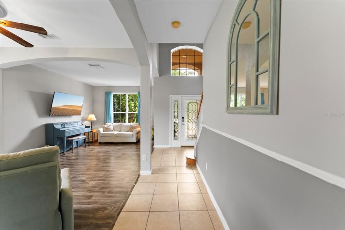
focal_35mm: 14
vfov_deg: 81.2
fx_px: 134
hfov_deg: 104.3
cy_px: 115
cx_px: 172
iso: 250
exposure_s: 1/3
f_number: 7.1
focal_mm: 14
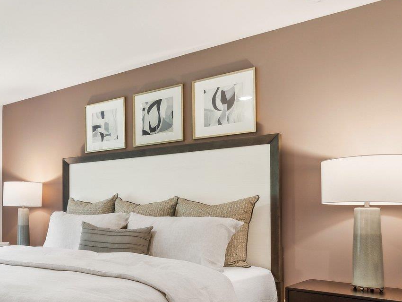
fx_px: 430
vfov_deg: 38.2
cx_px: 8
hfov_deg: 43.6
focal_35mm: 37
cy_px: 204
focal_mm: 16
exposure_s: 1/5
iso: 100
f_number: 7.1
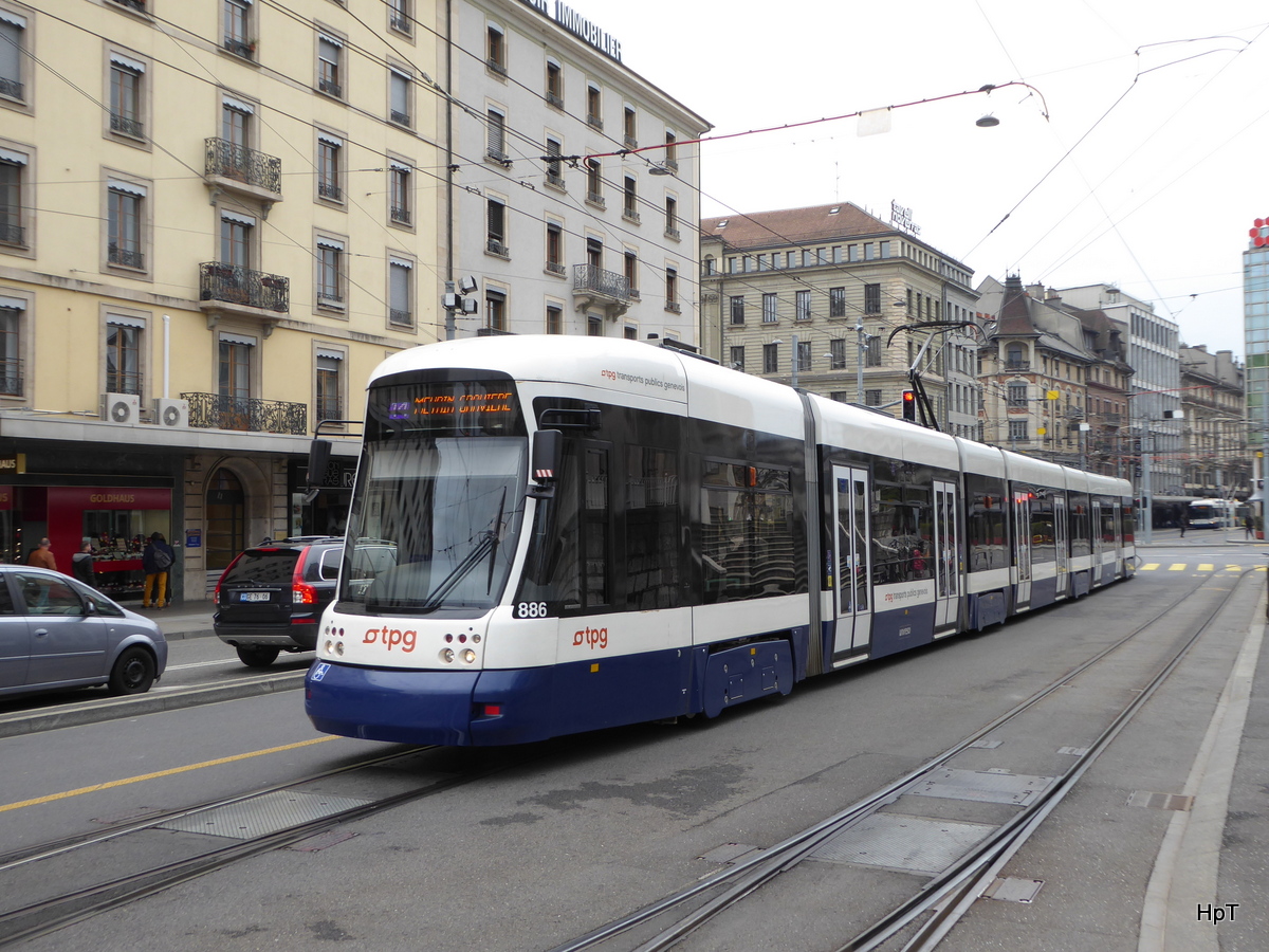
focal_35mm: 36
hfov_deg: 51.4
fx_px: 1320
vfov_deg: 39.7
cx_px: 634
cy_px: 476
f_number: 3.7
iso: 80
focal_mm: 6.3
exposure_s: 1/200
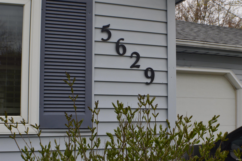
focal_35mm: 68
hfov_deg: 29.9
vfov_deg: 20.1
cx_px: 121
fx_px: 453
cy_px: 80
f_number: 10
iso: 400
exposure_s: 1/200
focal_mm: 45
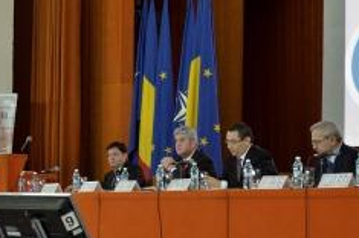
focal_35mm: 120
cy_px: 105
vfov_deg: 11.4
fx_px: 1195
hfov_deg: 17.1
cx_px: 128
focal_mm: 42
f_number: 4
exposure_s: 1/60
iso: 1250
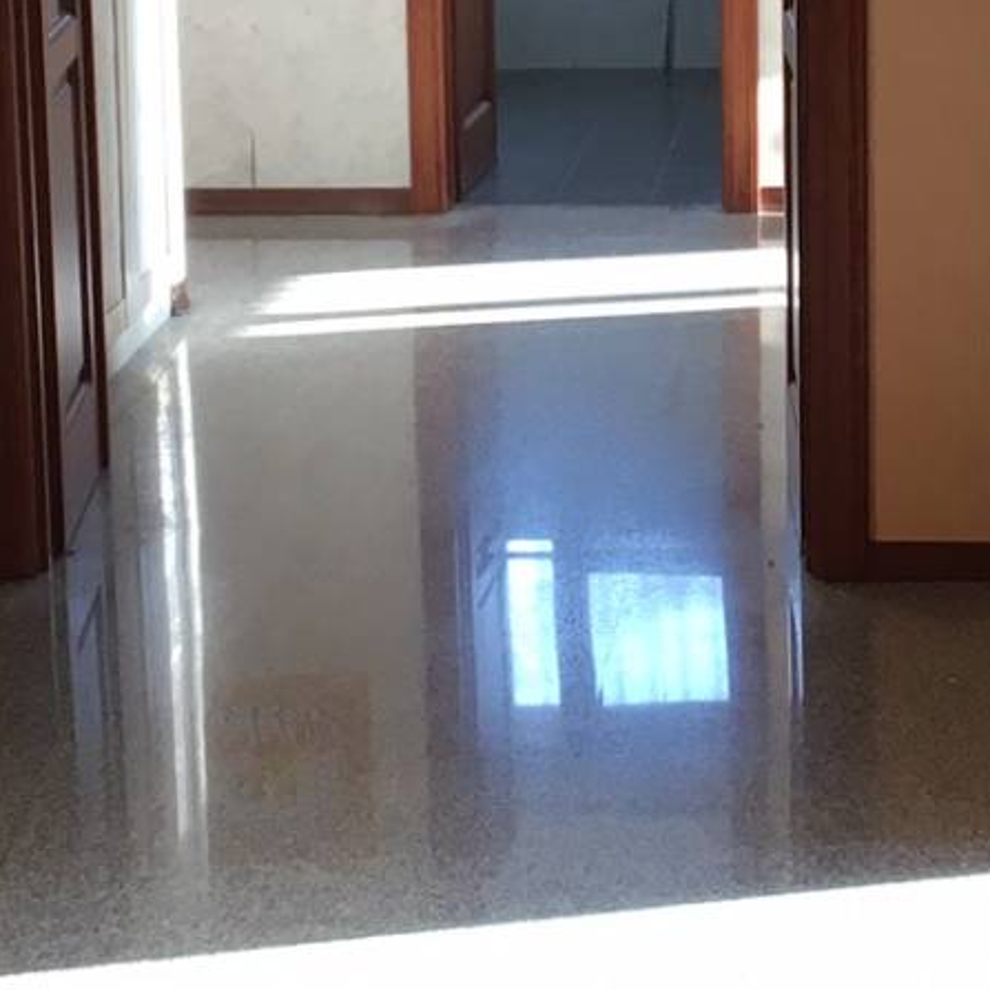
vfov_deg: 15.7
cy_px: 228
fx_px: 3559
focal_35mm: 110
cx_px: 616
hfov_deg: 15.8
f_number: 2.2
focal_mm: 4.15
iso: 40
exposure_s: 1/33
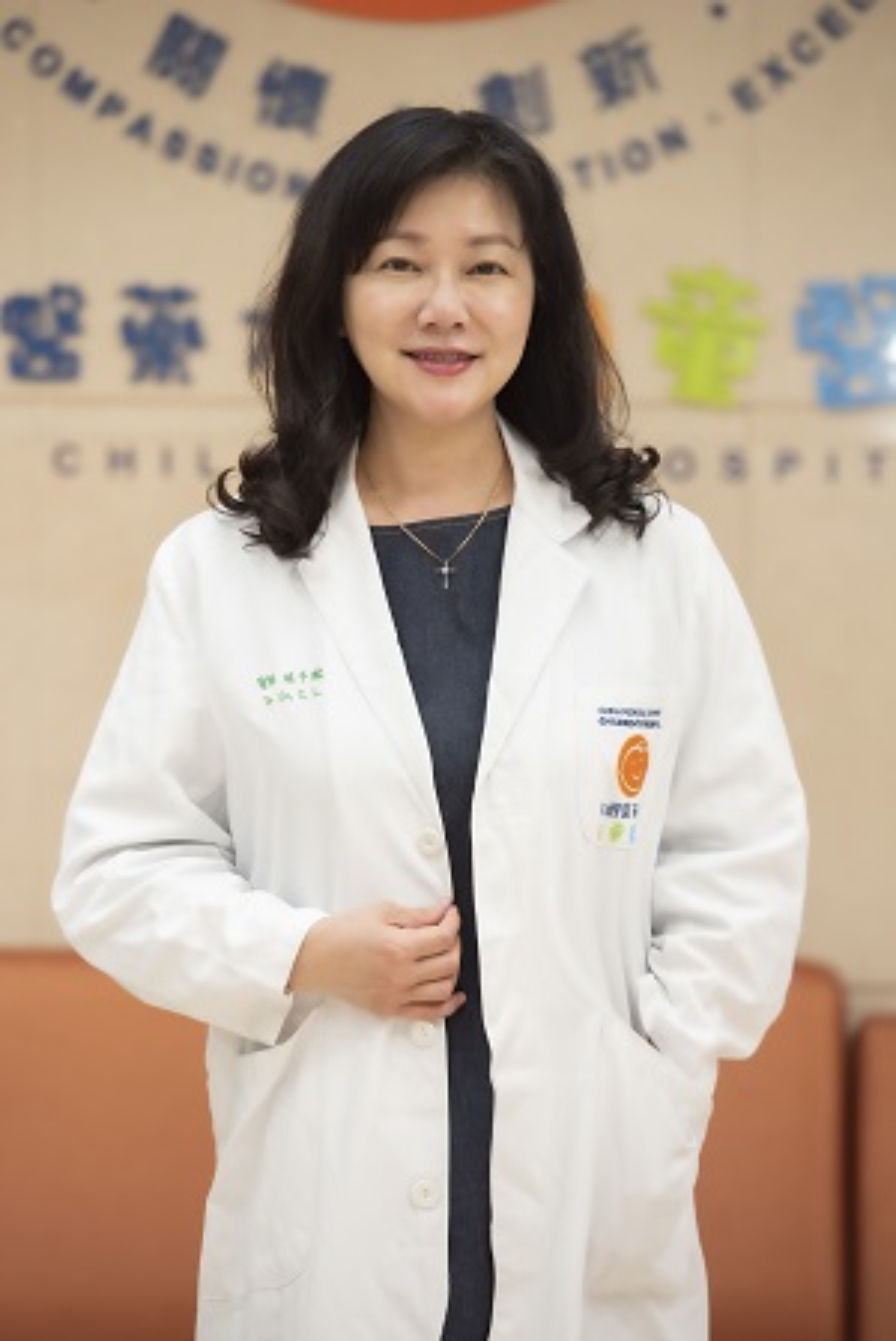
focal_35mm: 170
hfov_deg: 8.1
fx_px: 6336
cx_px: 448
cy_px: 670
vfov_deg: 12.1
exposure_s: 1/160
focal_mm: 170
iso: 800
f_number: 4
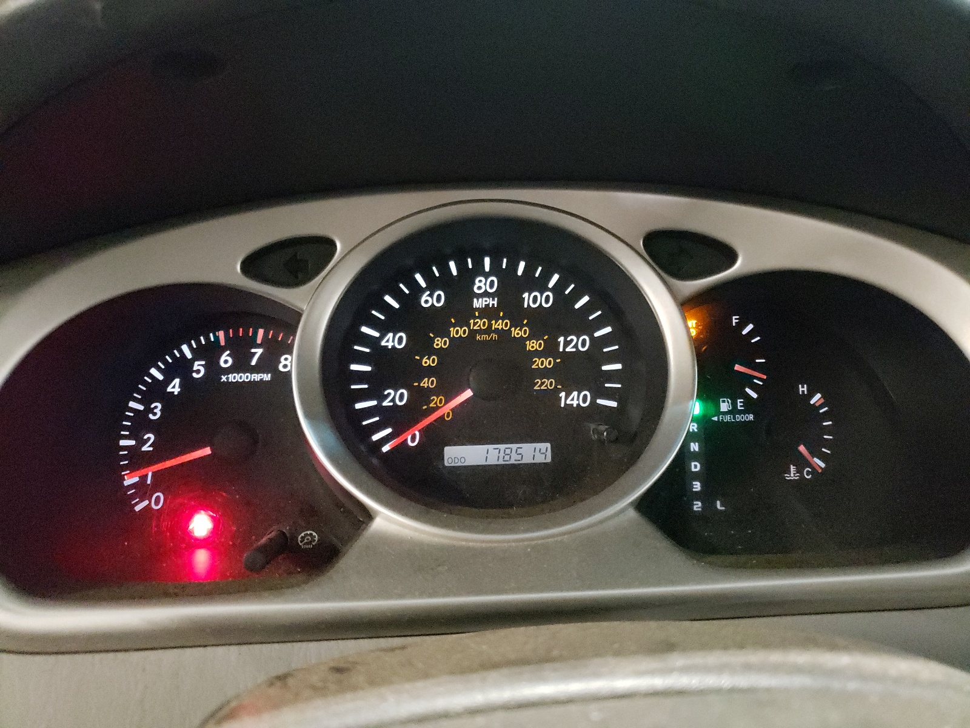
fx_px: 729
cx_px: 485
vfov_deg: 53.1
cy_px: 364
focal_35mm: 26
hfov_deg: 67.3
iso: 1271
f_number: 1.5
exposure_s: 1/24
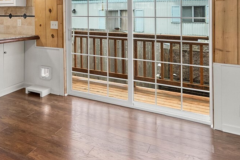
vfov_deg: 35.3
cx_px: -14
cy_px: 24
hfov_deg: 43.3
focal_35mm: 36
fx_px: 240
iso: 125
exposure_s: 1/60
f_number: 7.1
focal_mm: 14
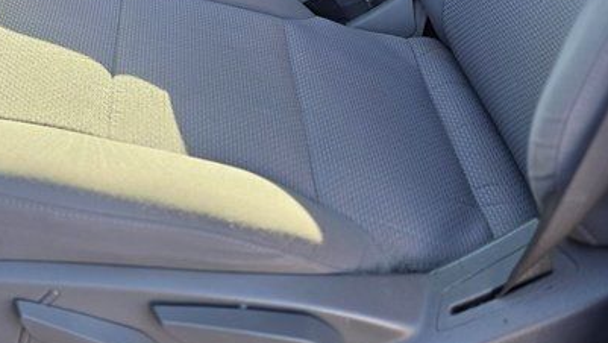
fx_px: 1032
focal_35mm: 64
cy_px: -71
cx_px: 102
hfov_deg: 31.8
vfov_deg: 17.9
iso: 40
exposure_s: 1/180
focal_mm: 6.3
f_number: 1.7
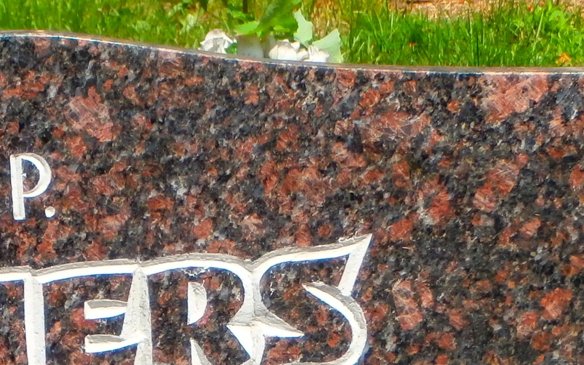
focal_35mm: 226
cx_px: 120
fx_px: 3597
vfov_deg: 5.8
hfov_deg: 9.3
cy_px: 444
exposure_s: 1/500
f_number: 4.7
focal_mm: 12.1
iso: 100
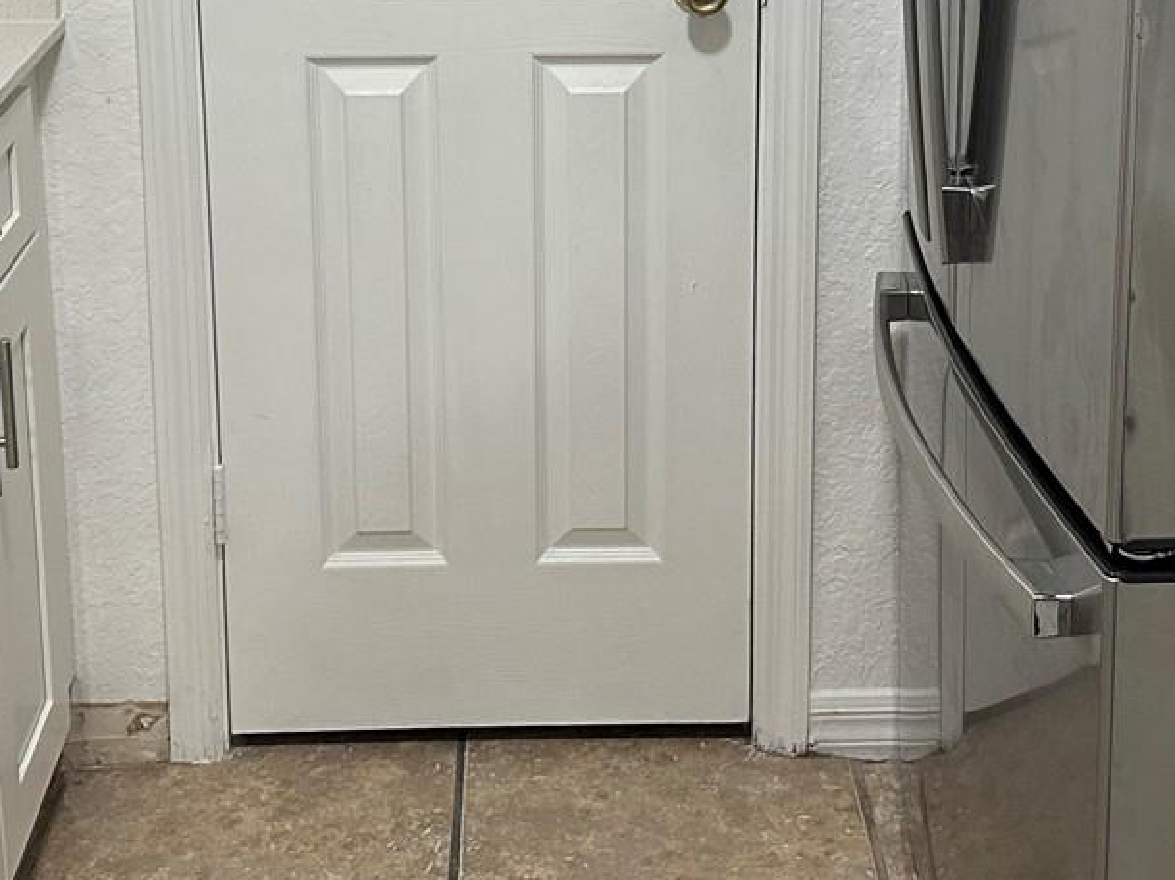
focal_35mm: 63
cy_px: 6
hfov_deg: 30.7
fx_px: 2138
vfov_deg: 22.4
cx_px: 603
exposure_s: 1/60
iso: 200
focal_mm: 6.86
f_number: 1.78
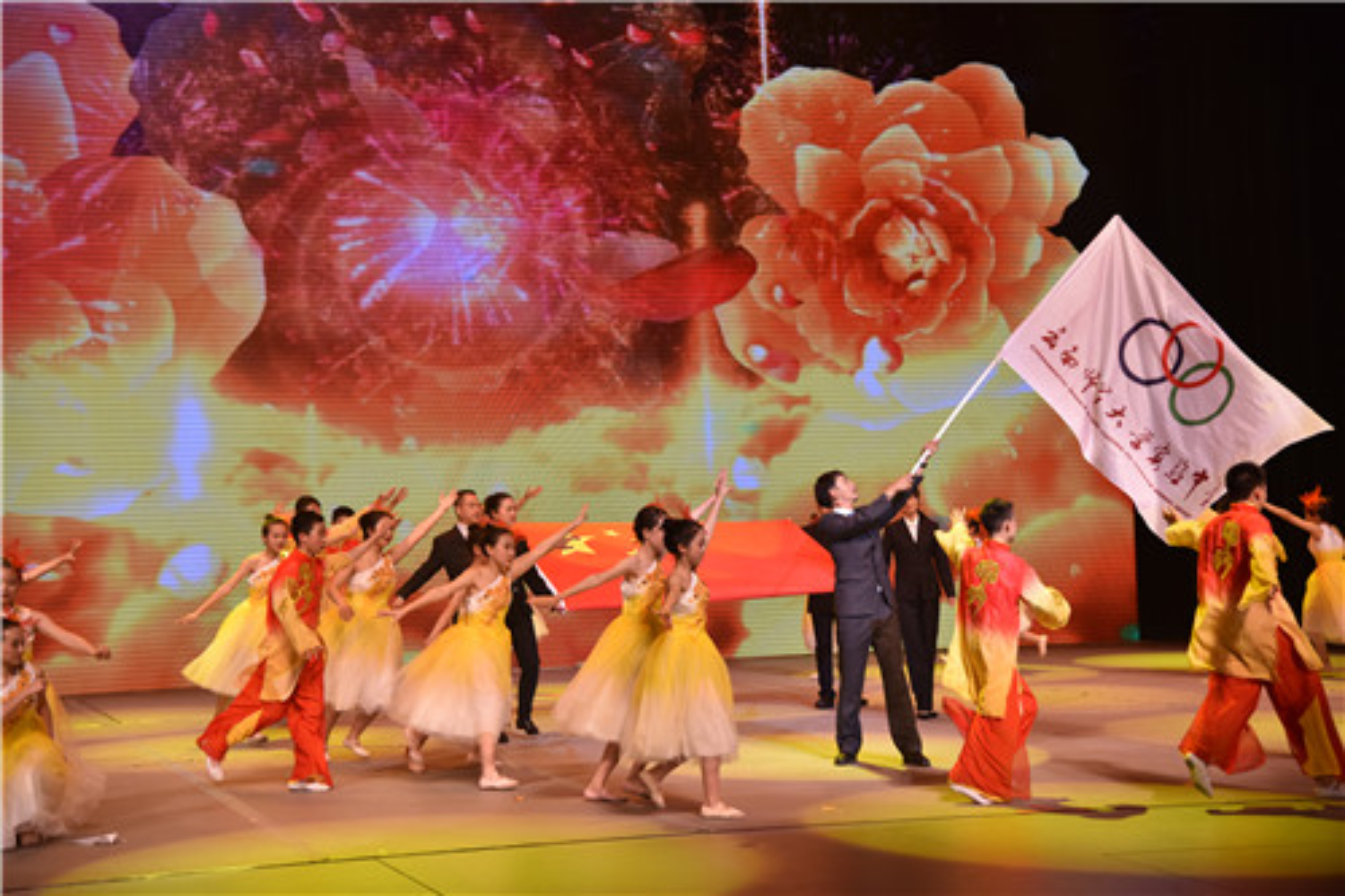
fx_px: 2465
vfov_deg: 20.6
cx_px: 672
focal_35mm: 66
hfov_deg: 30.5
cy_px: 448
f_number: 4
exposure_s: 1/500
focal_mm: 66
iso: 640
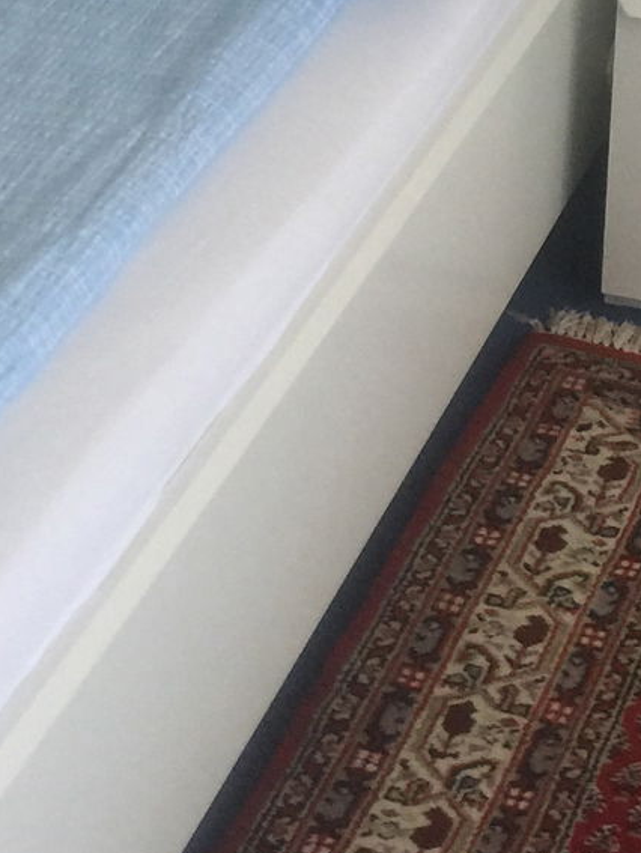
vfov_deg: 16.2
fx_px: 2688
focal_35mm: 109
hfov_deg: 13.2
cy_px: -505
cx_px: 790
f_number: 2.2
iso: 64
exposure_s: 1/17
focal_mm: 4.15
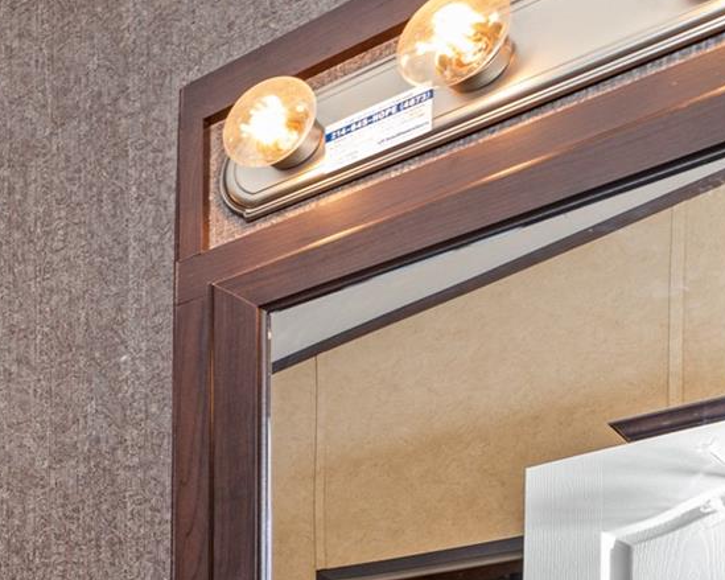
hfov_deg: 23.4
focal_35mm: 49
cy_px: 830
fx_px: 1051
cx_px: -526
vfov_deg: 24.9
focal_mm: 14
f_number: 8
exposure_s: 1/40
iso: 400
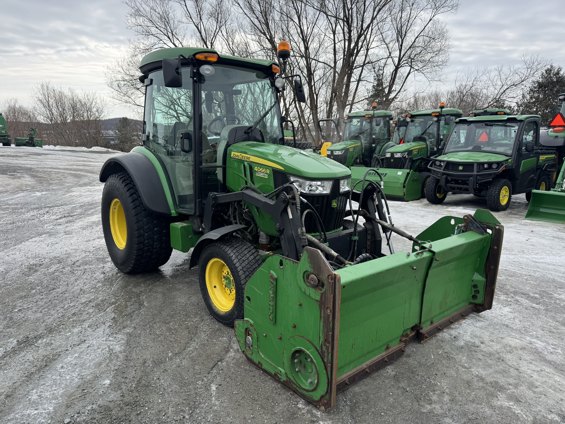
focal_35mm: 24
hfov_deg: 71.6
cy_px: 212
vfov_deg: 56.8
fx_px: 392
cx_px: 282
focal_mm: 6.76
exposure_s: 1/2415
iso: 80
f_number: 1.78
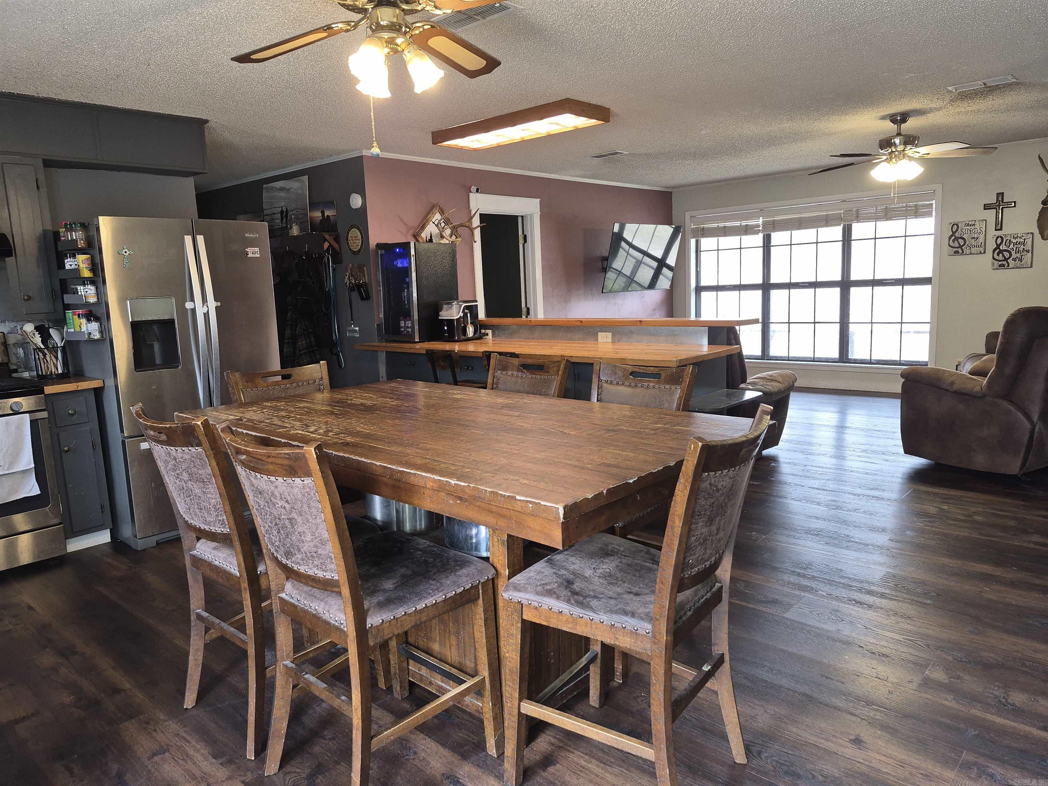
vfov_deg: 58.9
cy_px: 393
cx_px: 524
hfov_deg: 73.9
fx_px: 696
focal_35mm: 23
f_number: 1.8
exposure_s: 1/40
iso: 125
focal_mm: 5.4
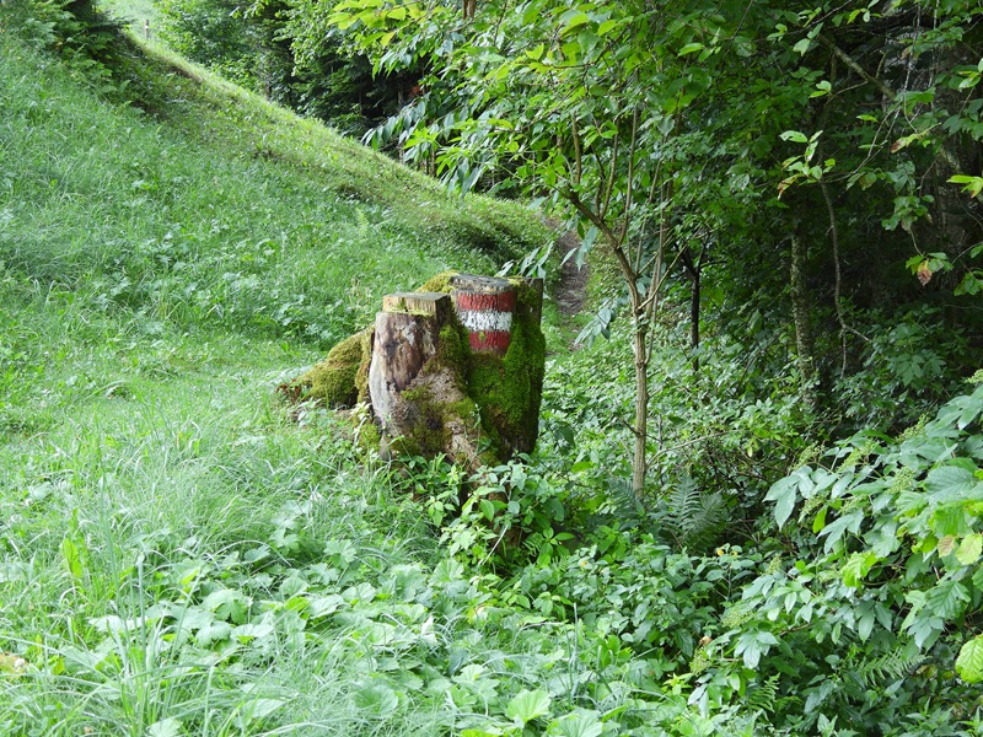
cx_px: 492
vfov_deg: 24.4
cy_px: 368
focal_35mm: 60
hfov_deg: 32.2
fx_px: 1704
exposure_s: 1/30
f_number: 3.5
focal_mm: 10.7
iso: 100
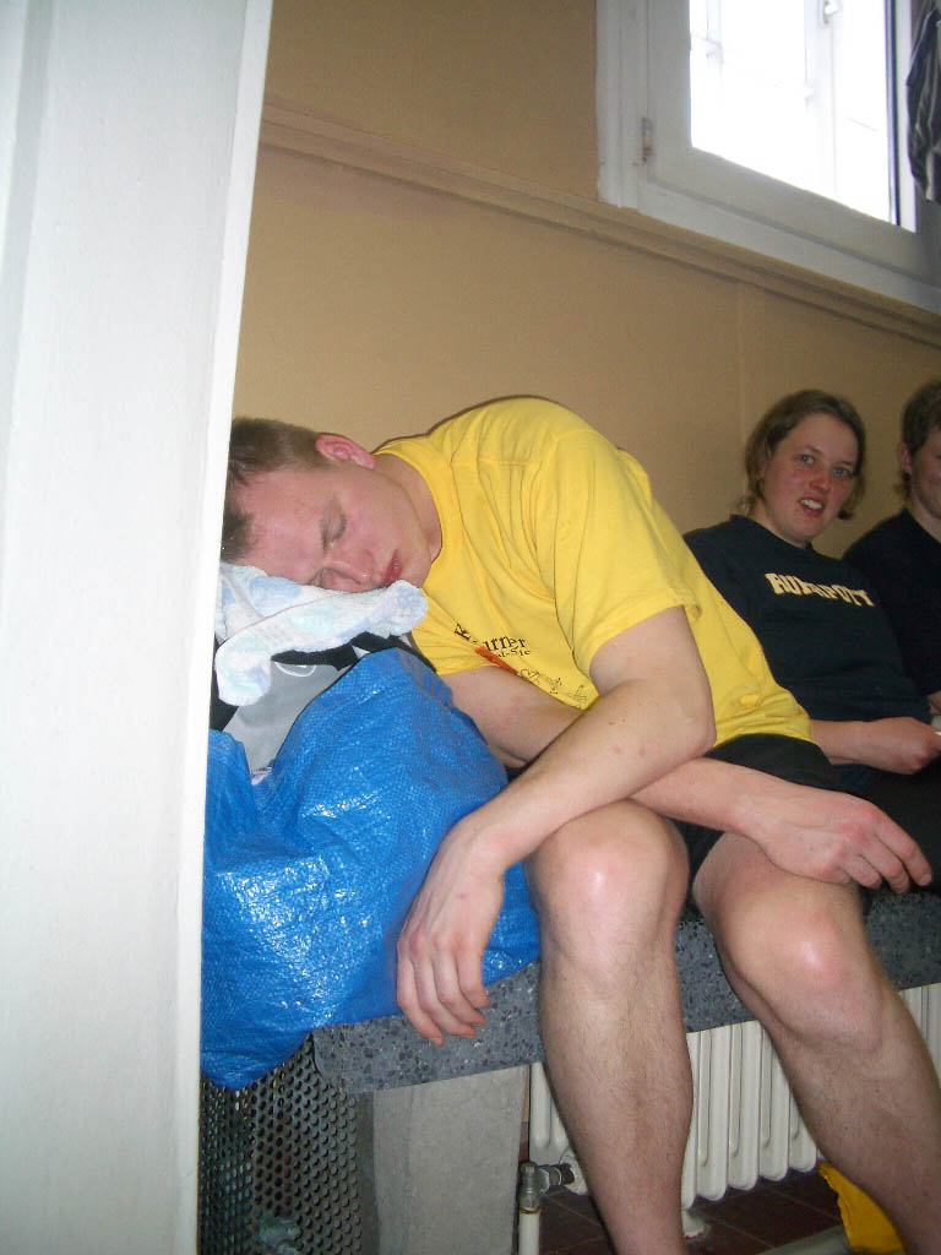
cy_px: 628
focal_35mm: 35
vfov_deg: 52.6
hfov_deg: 40.7
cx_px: 470
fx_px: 1269
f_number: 2.6
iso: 100
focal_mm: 5.8
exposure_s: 1/60
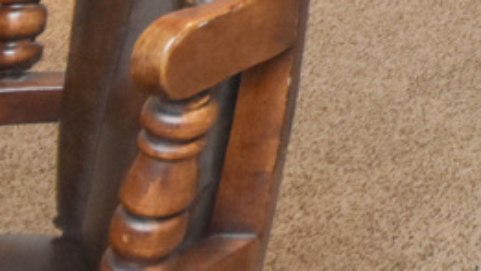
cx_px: 971
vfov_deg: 9.5
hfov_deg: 15.7
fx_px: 1368
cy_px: -465
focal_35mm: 107
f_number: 4.2
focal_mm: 11
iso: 1600
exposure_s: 1/60
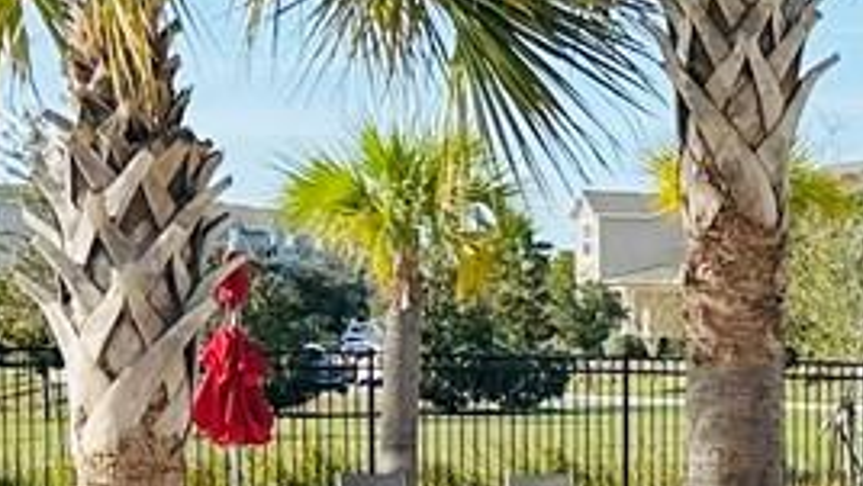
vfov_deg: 7.7
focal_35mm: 156
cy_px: 599
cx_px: 1330
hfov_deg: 13.0
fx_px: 3571
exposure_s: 1/2732
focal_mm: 6.86
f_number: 1.78
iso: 80
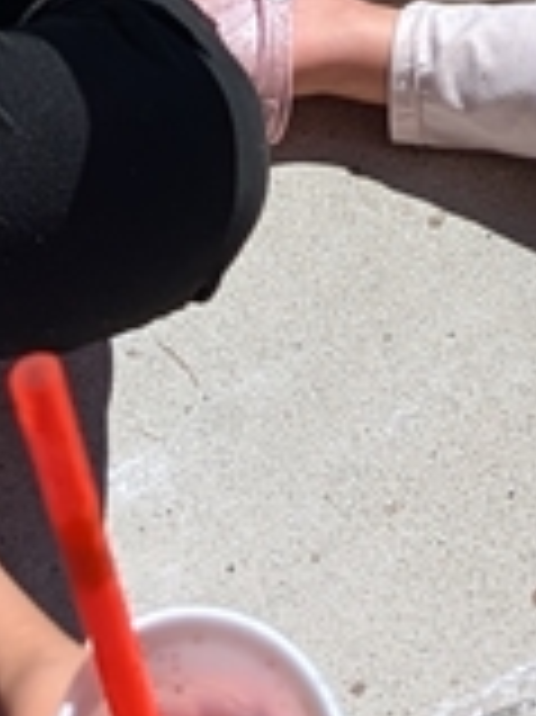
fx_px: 3204
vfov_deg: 10.5
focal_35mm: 155
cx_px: 381
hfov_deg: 9.6
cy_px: -1144
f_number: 1.68
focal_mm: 6.9
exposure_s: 1/13158
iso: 20
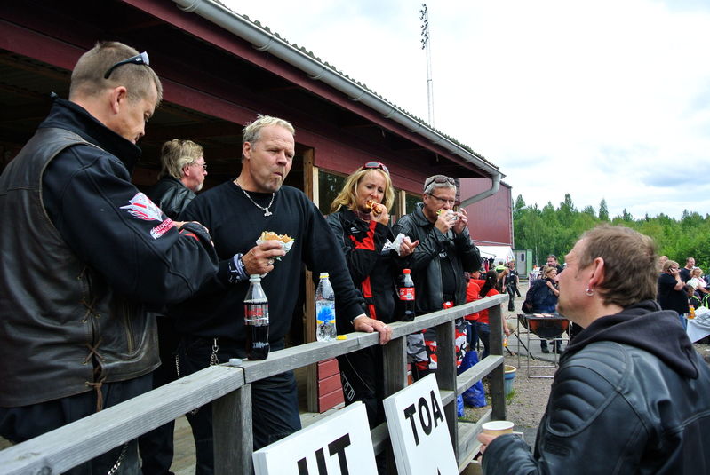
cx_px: 355
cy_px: 238
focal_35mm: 29
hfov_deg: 63.6
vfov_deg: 45.1
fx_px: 573
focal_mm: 11
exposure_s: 1/320
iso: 100
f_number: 4
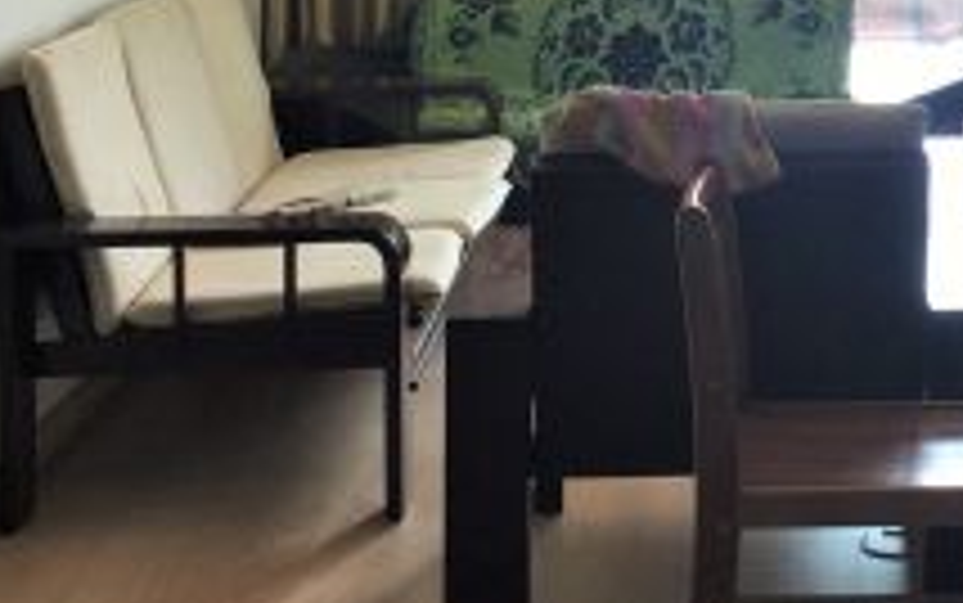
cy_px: -130
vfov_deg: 13.9
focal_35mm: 91
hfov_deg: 21.9
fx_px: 2390
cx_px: 981
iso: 40
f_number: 2.2
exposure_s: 1/100
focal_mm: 4.15
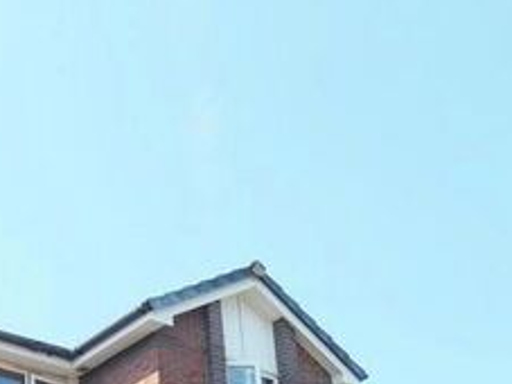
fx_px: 1138
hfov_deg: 24.6
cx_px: 52
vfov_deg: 17.8
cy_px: 509
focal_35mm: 77
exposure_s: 1/500
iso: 80
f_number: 3
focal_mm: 4.4
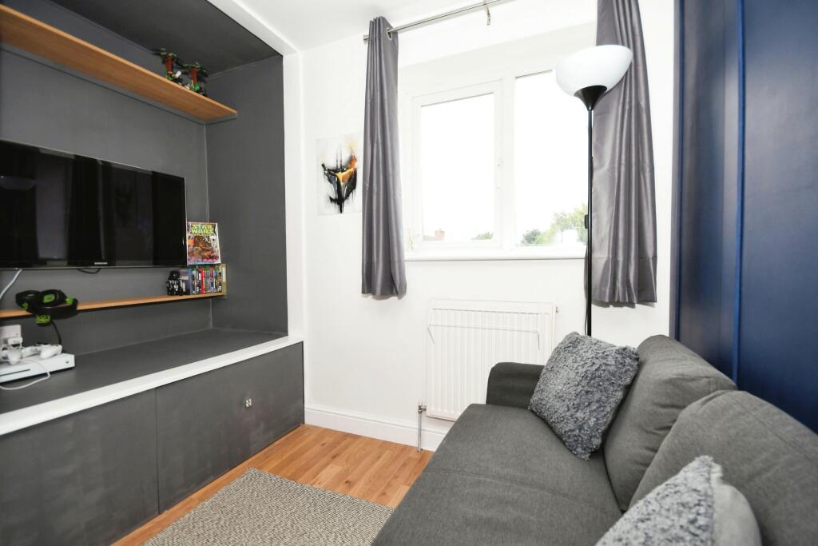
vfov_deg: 77.3
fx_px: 341
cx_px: 409
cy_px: 273
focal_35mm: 15
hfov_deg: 100.4
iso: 400
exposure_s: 1/200
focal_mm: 10
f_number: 8
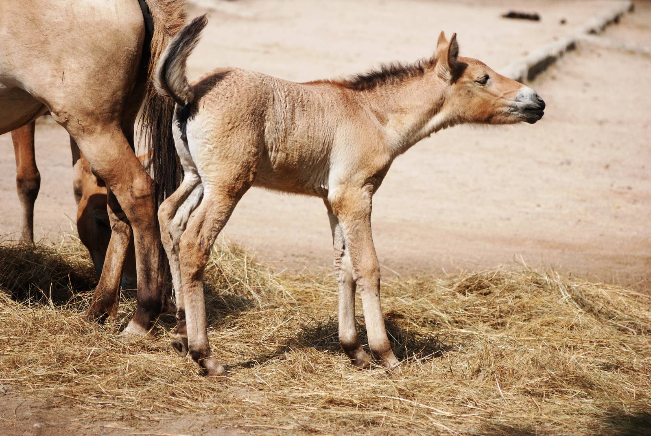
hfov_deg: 9.1
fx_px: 4074
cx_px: 326
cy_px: 218
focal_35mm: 225
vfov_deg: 6.1
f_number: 5
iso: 200
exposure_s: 1/1600
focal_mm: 150
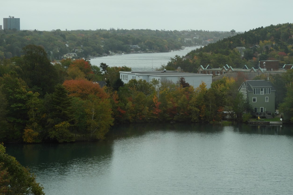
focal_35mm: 150
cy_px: 107
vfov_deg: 9.1
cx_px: 165
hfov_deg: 13.7
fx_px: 1221
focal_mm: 22.4
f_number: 5
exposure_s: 1/100
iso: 100
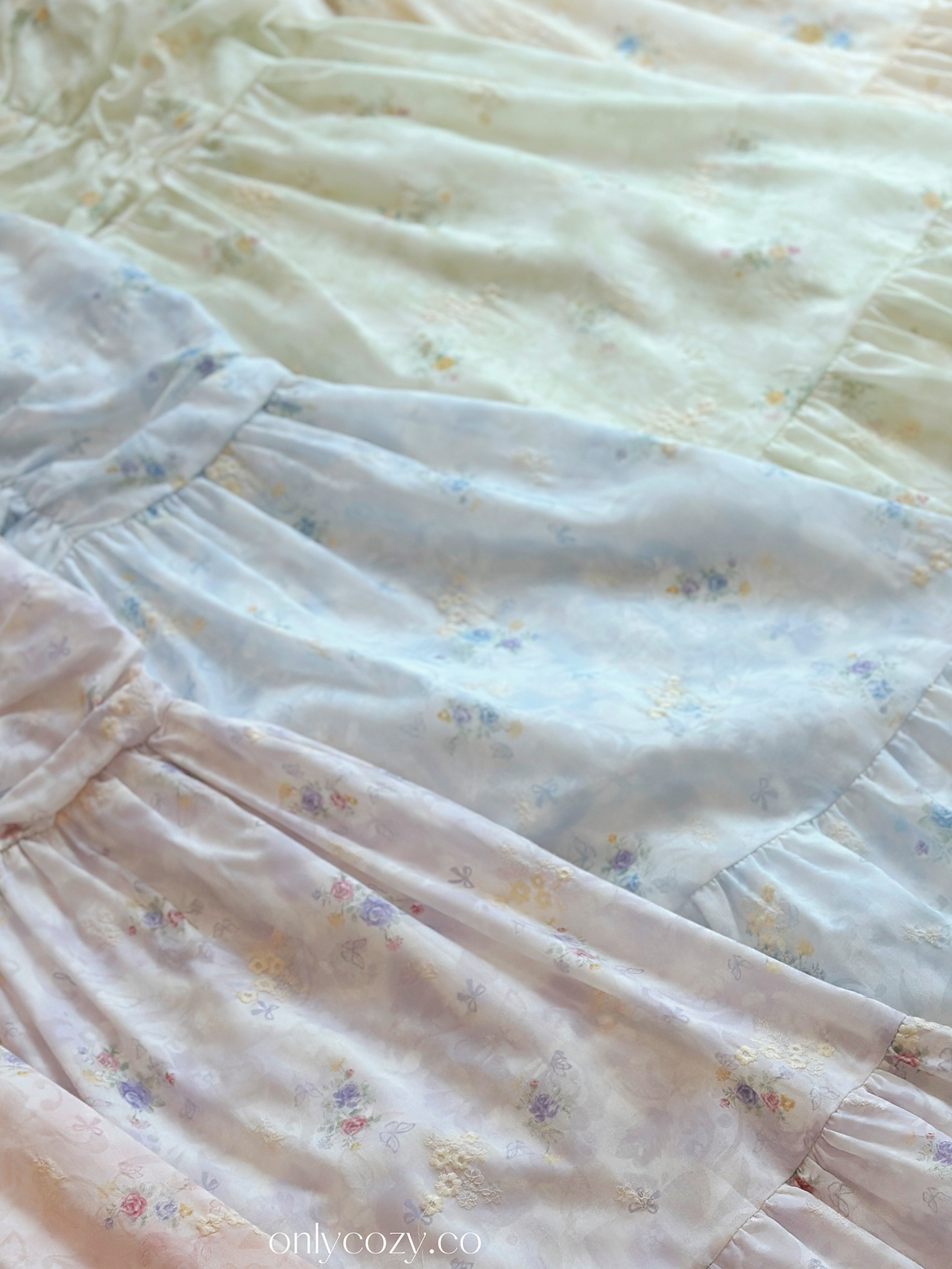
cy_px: 881
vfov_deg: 26.1
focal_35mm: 74
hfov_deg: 19.7
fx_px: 2713
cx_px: 731
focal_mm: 6.86
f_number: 1.78
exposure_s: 1/225
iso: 80
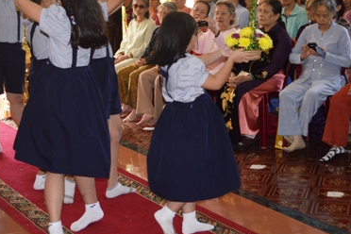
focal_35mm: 75
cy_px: 57
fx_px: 730
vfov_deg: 18.1
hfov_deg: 27.0
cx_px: 156
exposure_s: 1/80
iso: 400
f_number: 4.5
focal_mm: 29
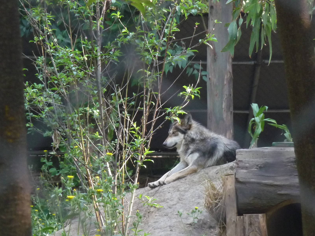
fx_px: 4295
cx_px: 158
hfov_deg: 4.2
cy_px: 118
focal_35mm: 472
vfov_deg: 3.2
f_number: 4.9
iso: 250
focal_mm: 47
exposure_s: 1/60
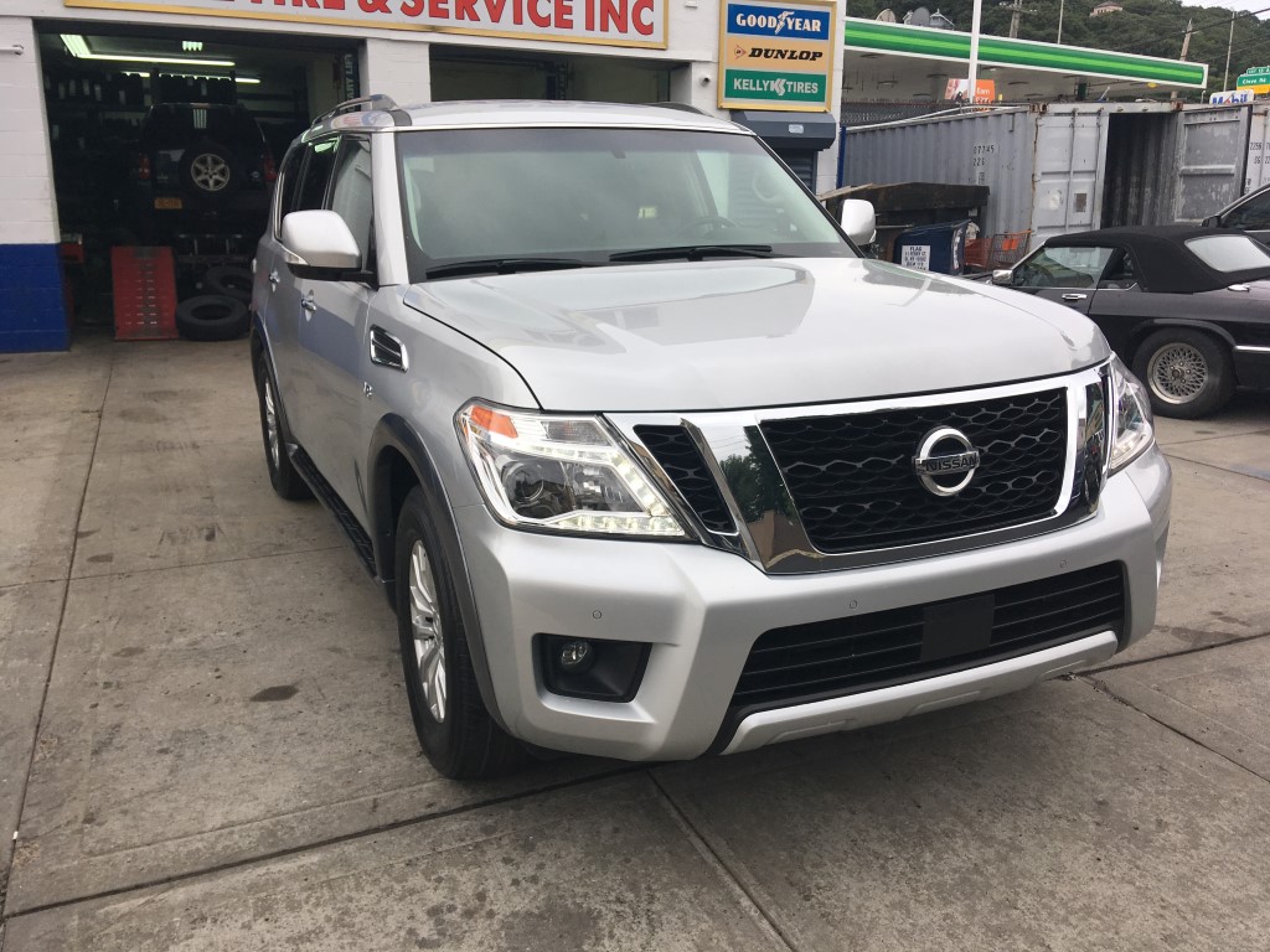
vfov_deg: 48.2
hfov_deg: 61.7
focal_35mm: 29
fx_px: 1064
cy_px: 476
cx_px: 635
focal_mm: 4.15
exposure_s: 1/279
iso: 25
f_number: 2.2
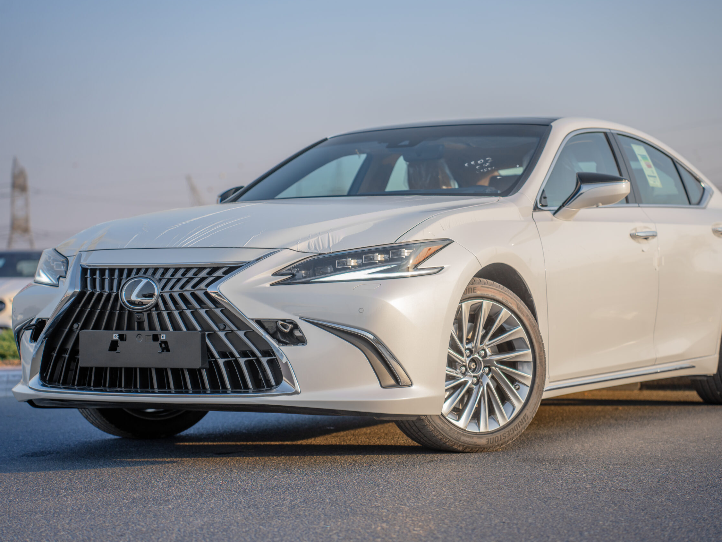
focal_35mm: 82
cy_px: 270
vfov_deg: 18.0
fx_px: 1711
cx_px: 396
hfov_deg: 23.8
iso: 125
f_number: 2.8
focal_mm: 75
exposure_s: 1/750
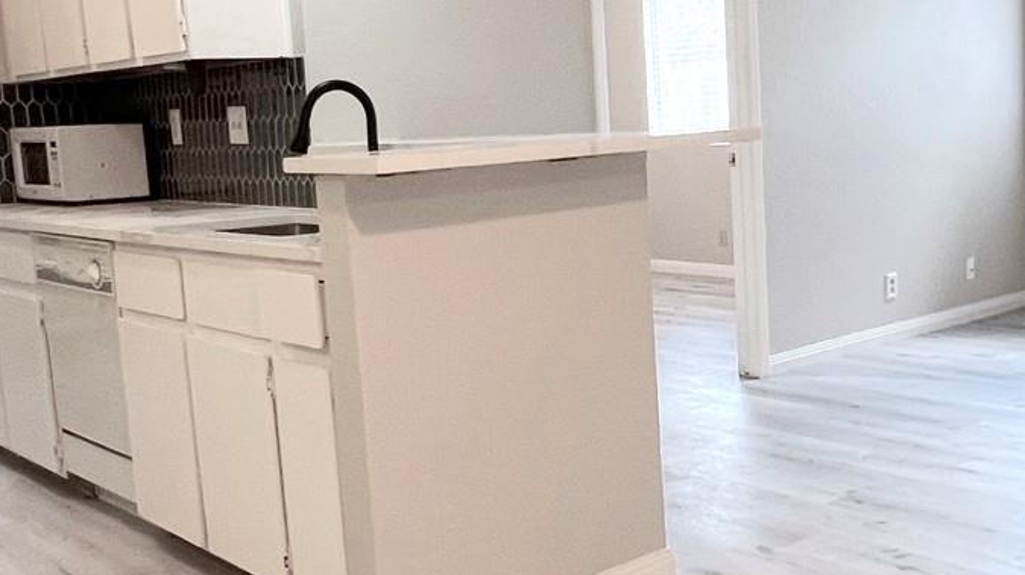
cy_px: 316
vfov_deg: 27.7
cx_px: 714
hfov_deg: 46.3
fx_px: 1168
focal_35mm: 43
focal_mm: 1.57
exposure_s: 1/60
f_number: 1.8
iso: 125
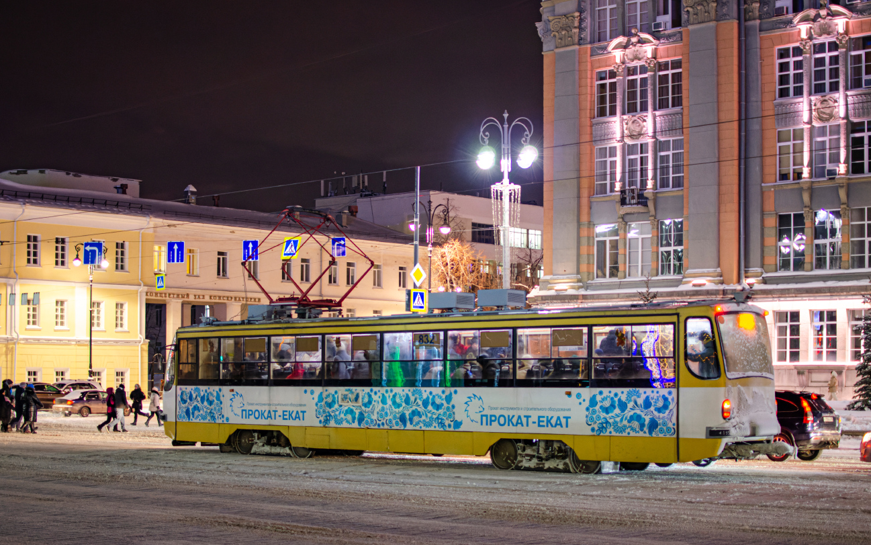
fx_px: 1270
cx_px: 436
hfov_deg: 37.8
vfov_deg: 24.2
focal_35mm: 54
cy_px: 270
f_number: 2.2
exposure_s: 1/125
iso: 640
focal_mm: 35
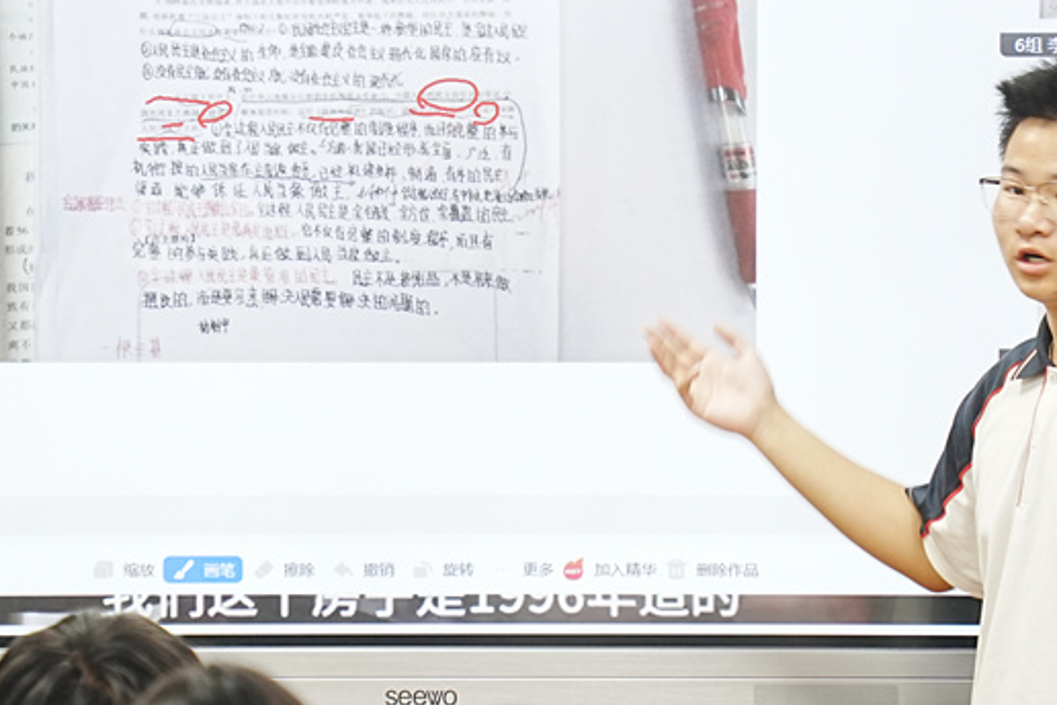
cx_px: 475
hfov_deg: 6.4
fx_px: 9483
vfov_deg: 4.3
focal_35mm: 323
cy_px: 287
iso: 800
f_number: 5
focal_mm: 139
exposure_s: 1/60
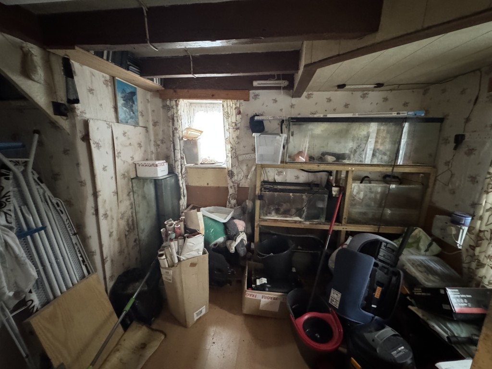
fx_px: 199
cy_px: 184
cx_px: 246
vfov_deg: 85.7
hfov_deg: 102.1
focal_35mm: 14
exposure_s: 1/33
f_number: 2.2
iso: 1250
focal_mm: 2.22
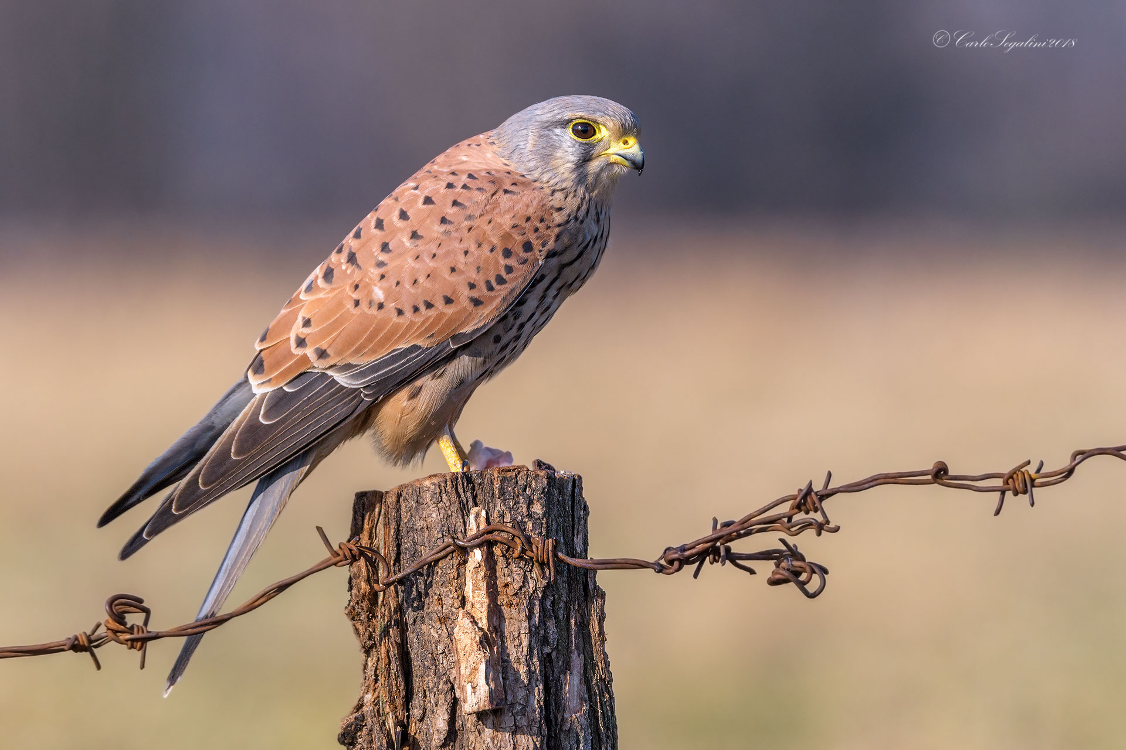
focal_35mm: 675
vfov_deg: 2.0
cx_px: 563
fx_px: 21111
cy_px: 375
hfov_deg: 3.1
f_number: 8
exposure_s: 1/1250
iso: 800
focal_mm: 450
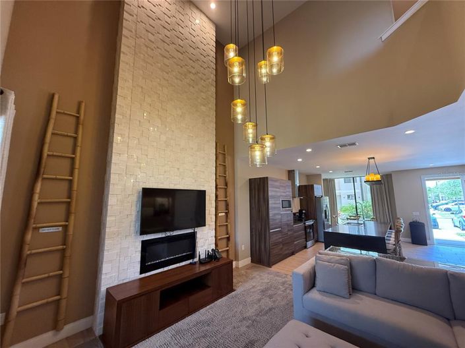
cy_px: 174
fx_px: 188
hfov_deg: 102.1
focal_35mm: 14
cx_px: 232
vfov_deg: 85.6
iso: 500
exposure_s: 1/120
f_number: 2.2
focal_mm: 2.22
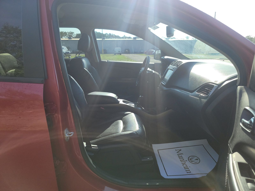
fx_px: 177
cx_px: 128
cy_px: 96
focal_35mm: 24
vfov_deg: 56.8
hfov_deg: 71.6
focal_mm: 6.7
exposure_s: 1/386
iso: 50
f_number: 1.8
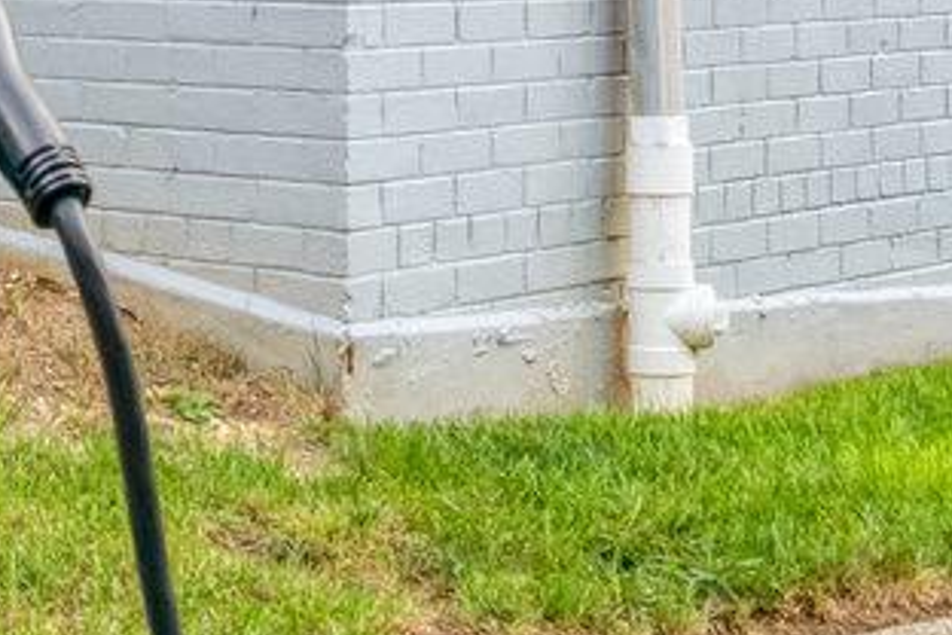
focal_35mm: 105
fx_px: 2776
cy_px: -968
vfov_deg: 10.8
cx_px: 278
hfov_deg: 19.4
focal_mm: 16
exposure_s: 1/640
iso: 1250
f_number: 8
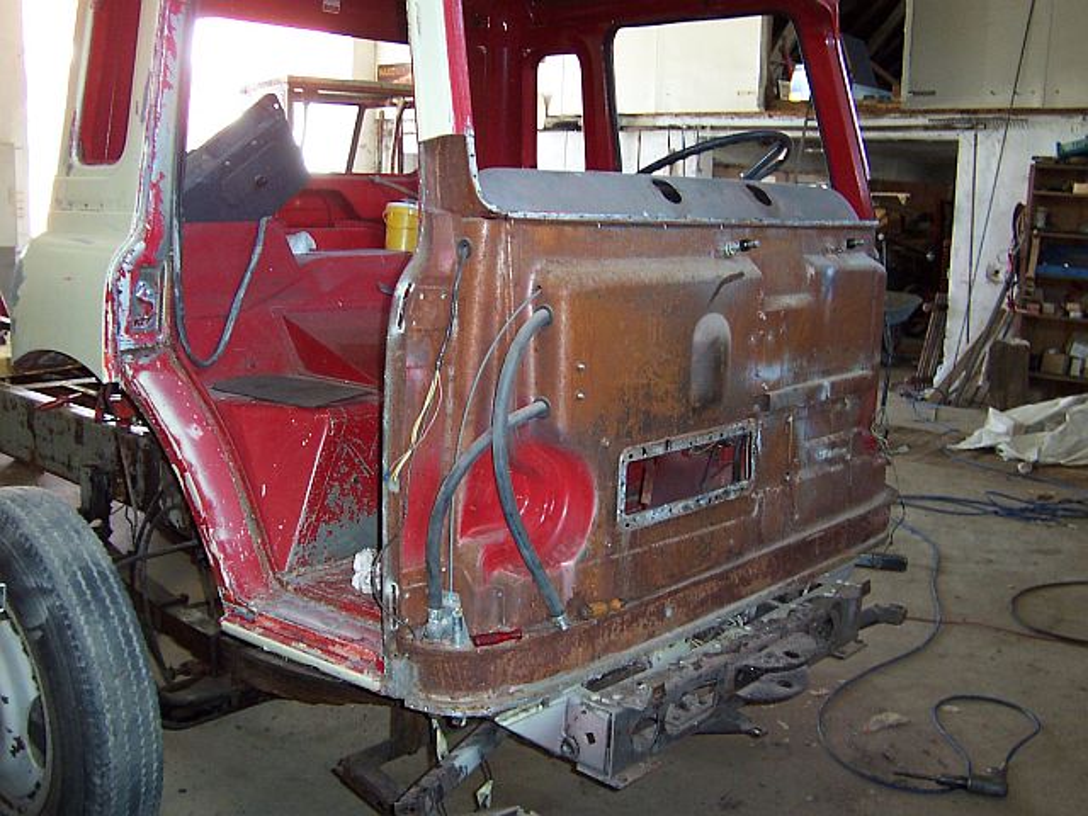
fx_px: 1100
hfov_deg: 52.6
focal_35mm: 35
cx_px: 544
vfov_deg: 40.7
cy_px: 408
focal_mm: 5.6
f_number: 2.8
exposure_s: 1/30
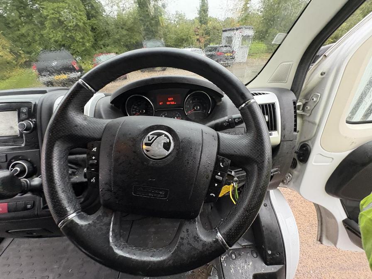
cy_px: 140
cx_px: 186
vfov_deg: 85.7
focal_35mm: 14
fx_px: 150
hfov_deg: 102.1
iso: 400
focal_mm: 2.22
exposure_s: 1/60
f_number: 2.2
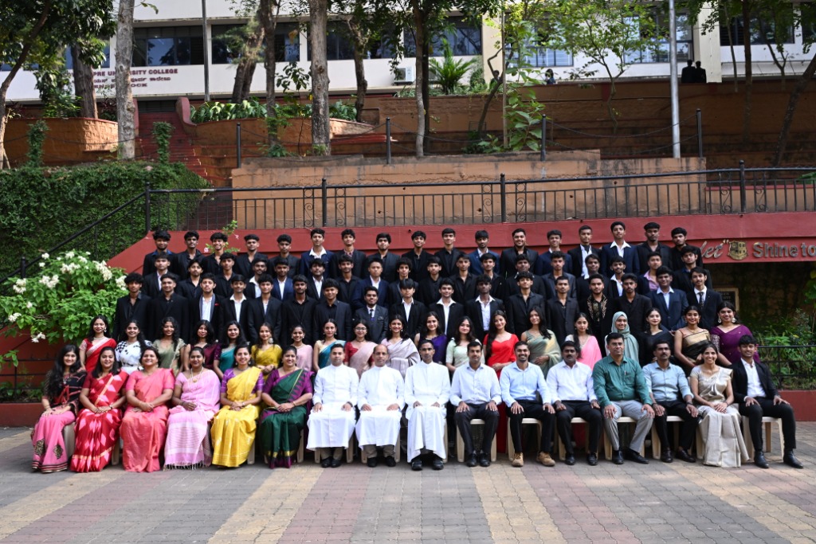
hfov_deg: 59.5
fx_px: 714
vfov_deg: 41.7
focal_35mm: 32
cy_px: 272
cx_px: 408
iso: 1000
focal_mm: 31.5
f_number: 9
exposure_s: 1/250
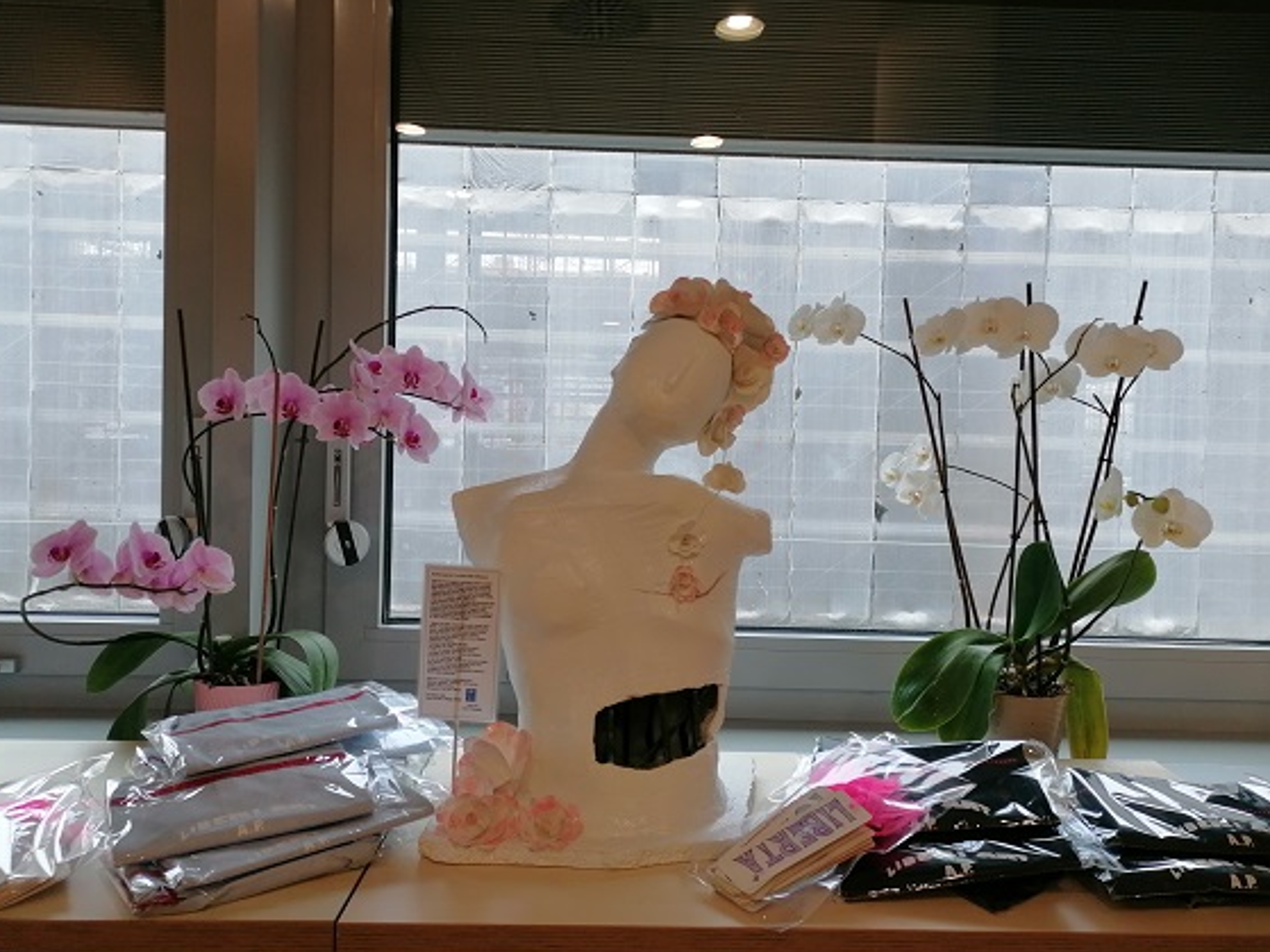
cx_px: 650
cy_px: 452
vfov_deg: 48.2
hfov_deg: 61.7
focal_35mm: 29
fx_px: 1064
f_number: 1.8
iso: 64
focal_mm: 4.75
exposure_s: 1/50
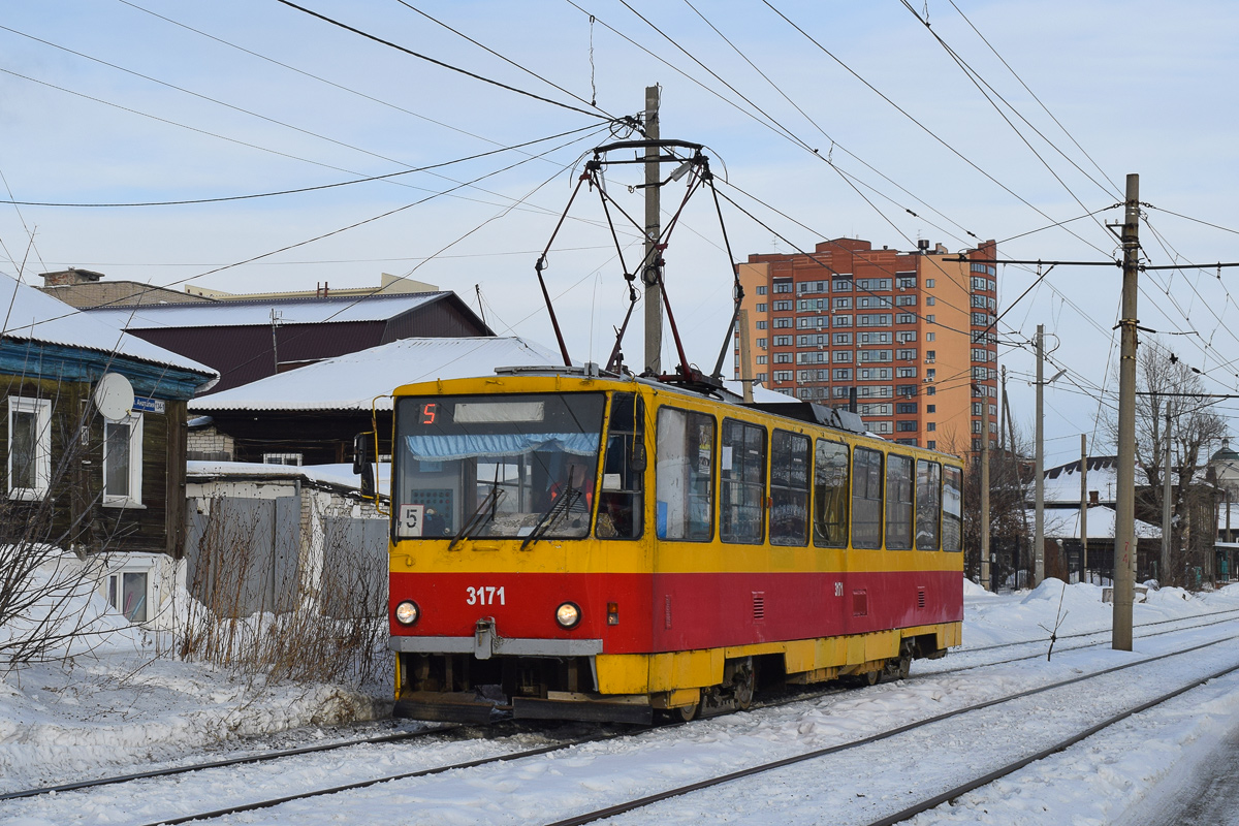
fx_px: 1549
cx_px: 620
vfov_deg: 29.9
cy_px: 413
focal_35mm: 45
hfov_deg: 43.6
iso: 200
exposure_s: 1/320
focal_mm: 30
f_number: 9
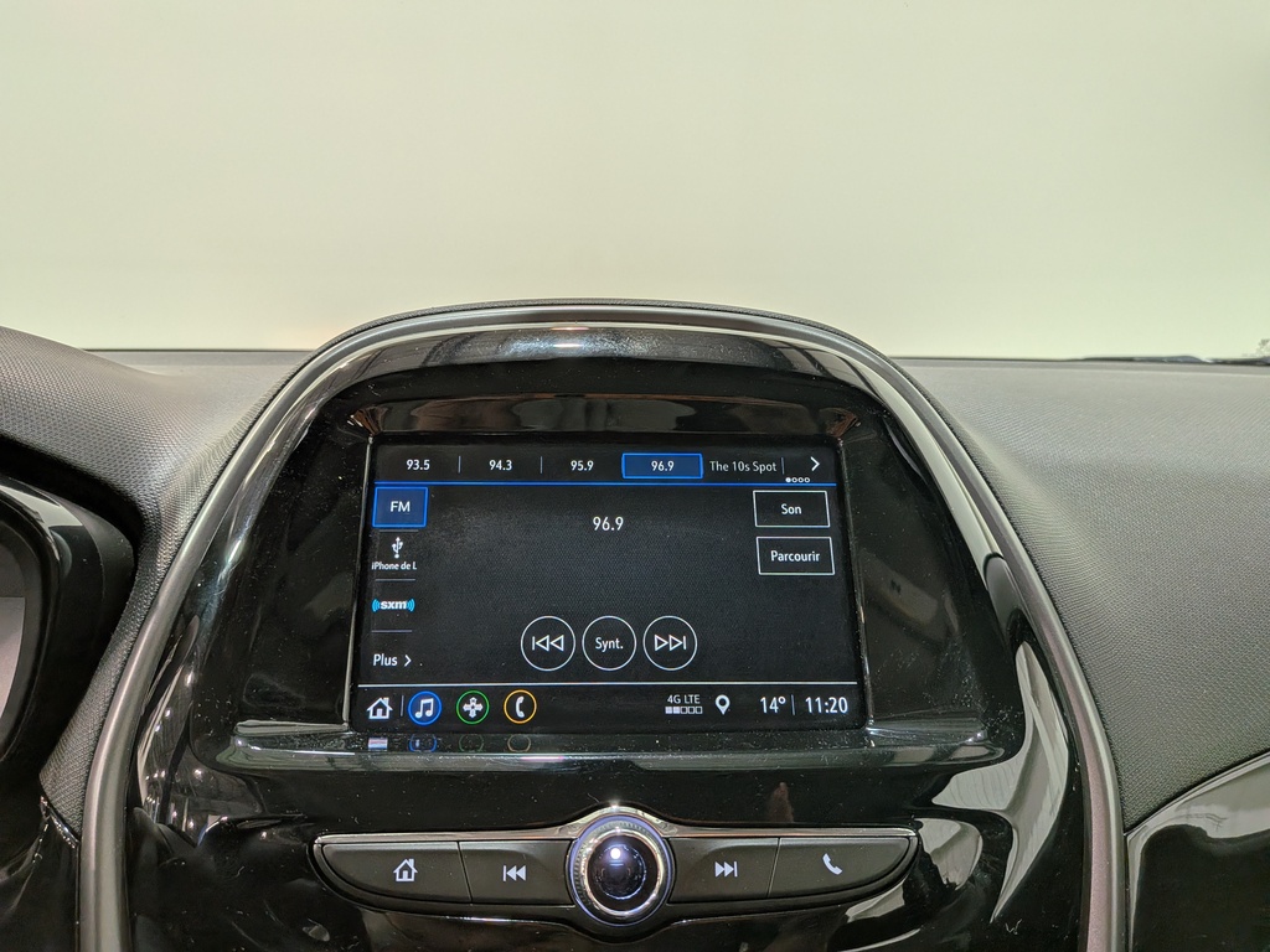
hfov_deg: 71.6
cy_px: 476
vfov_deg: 56.8
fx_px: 881
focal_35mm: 24
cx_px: 635
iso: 35
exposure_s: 1/105
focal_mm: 4.53
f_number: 1.7
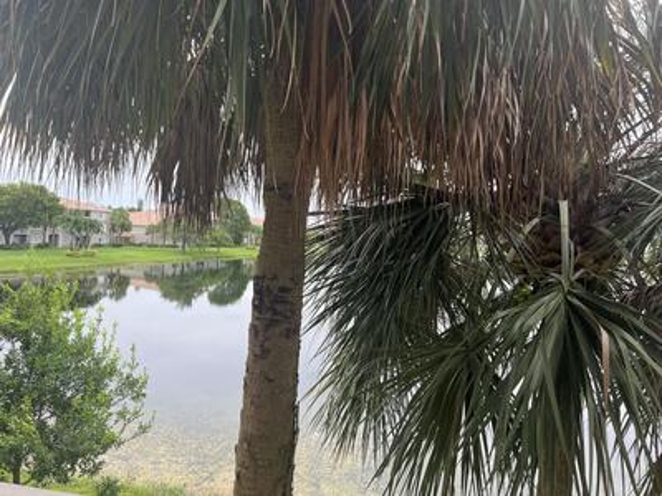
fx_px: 497
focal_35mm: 26
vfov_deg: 53.1
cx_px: 331
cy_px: 248
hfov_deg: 67.3
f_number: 1.5
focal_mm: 5.7
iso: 50
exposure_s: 1/526
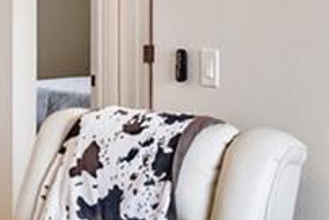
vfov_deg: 10.7
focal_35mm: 127
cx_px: 83
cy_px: -16
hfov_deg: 16.0
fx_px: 1161
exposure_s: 1/500
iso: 2000
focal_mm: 16
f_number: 2.8
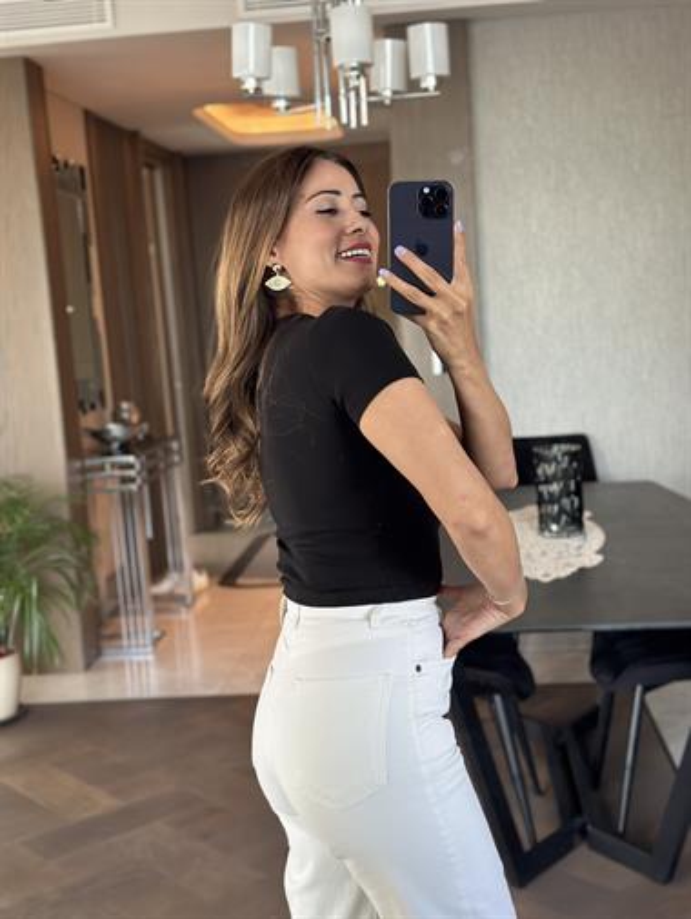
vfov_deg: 39.6
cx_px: 346
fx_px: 1276
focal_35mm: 48
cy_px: 460
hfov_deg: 30.3
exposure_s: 1/60
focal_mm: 6.86
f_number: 1.78
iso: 250
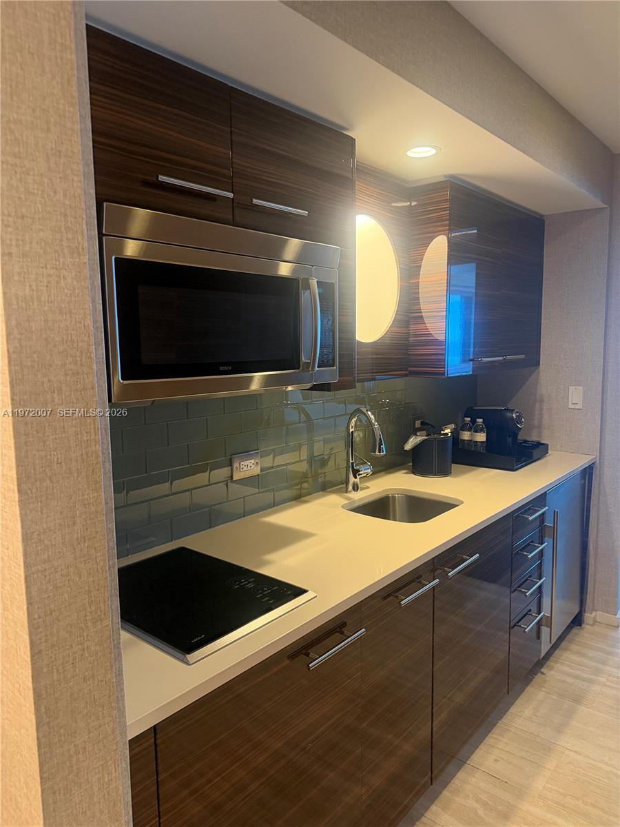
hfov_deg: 56.8
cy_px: 414
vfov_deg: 71.6
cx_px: 310
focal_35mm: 24
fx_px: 573
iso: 500
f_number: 1.78
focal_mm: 6.76
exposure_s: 1/60
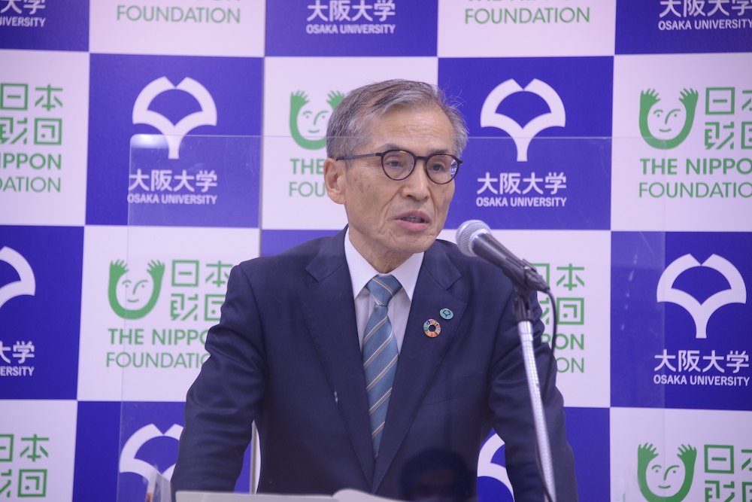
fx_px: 4178
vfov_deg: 6.9
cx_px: 376
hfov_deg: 10.3
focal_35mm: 200
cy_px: 251
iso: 1000
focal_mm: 200
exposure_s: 1/100
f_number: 7.1
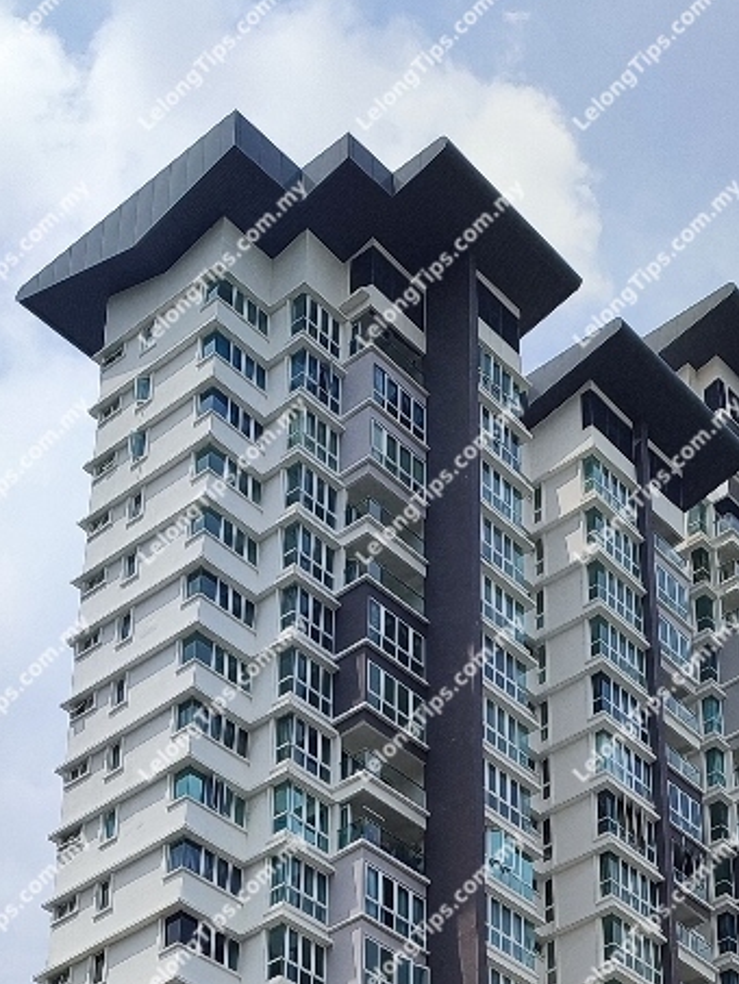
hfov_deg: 22.2
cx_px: 638
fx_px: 1849
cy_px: 1215
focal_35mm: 65
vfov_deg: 26.2
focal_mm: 6.04
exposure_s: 1/1108
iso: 50
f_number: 1.9
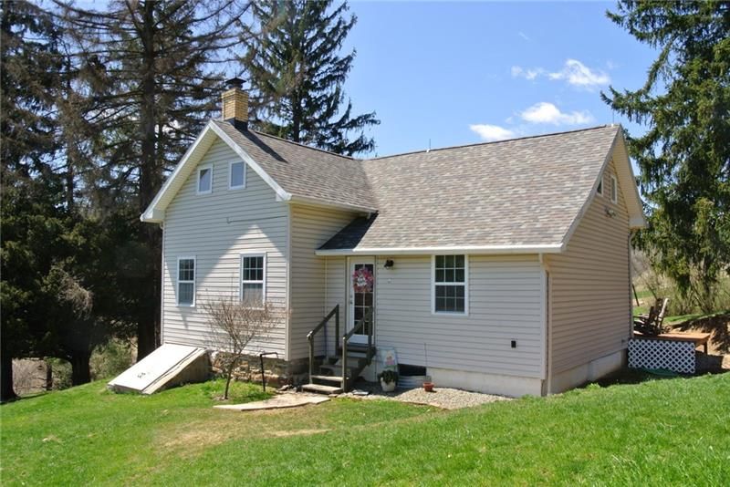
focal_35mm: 27
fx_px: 548
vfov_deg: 48.0
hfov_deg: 67.4
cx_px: 365
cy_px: 244
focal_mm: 10
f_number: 13
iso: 100
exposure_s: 1/60
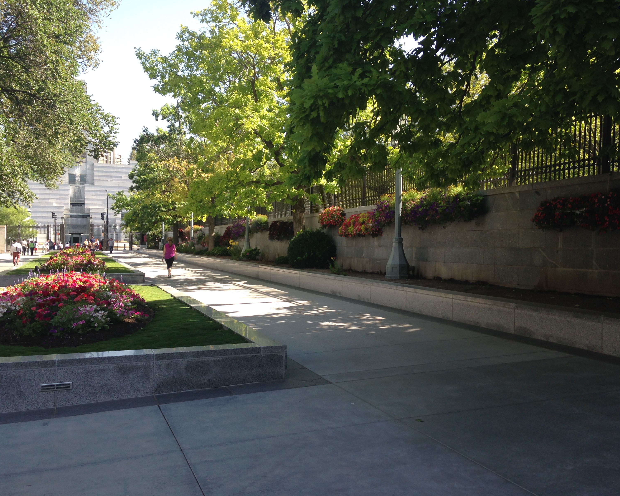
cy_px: 247
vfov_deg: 42.2
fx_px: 642
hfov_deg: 51.5
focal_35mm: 35
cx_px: 305
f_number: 2.4
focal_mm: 4.12
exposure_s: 1/337
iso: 50
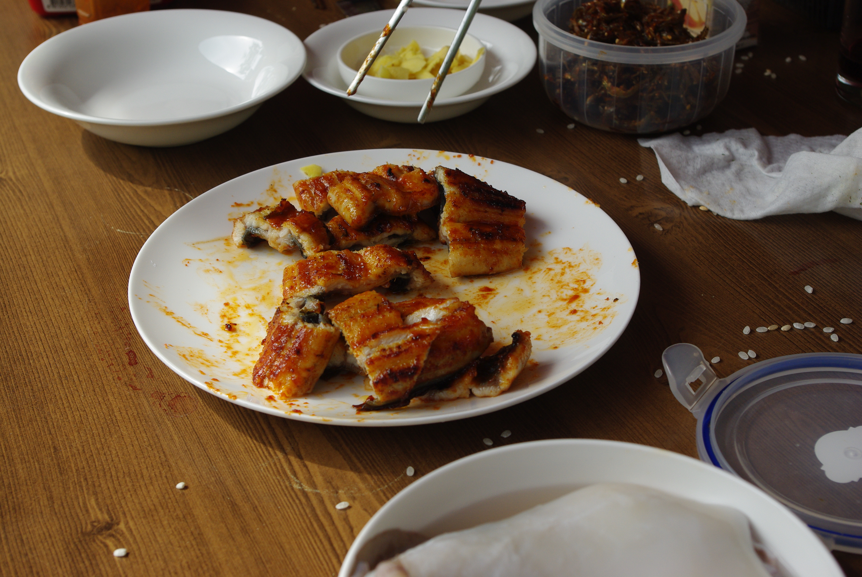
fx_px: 1366
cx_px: 431
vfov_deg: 23.8
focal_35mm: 57
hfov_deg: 35.0
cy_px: 288
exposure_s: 1/180
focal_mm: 37.5
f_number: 8
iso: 200
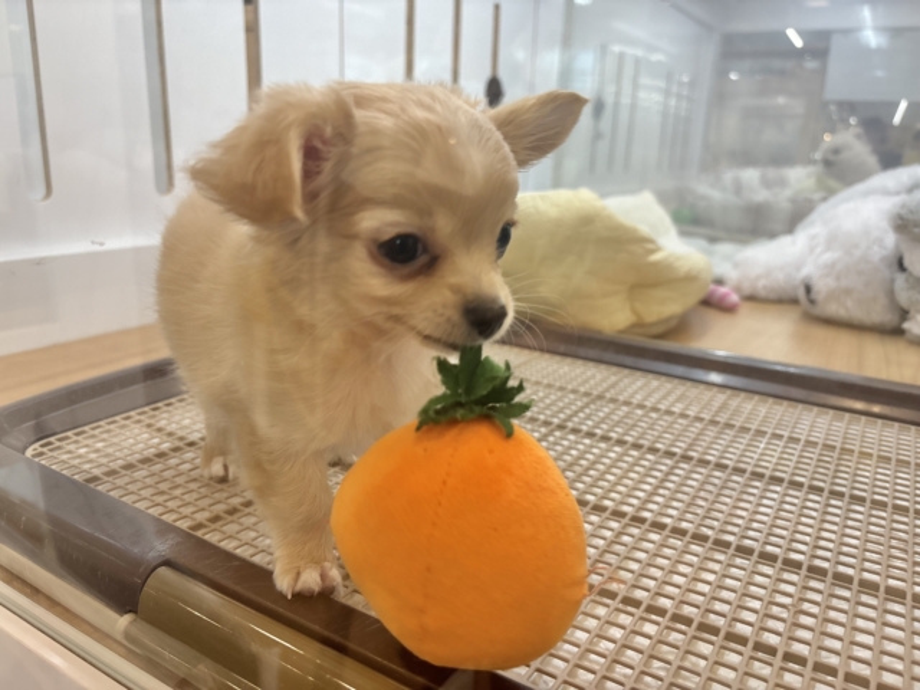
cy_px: 345
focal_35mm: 26
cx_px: 460
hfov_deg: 67.3
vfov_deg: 53.1
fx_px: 691
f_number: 1.6
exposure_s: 1/100
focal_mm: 5.96
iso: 50
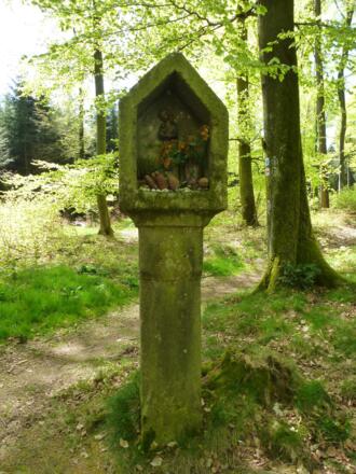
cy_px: 237
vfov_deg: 71.6
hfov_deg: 56.8
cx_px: 178
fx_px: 329
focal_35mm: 24
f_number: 3.3
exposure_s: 1/100
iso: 160
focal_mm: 4.3
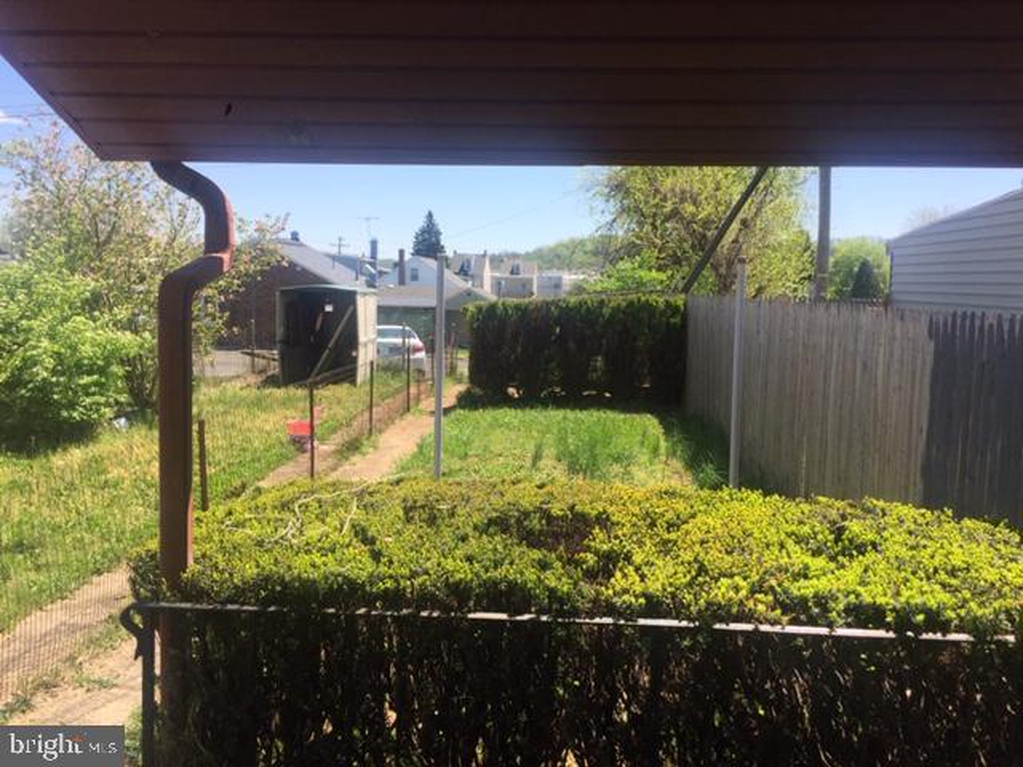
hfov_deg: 61.7
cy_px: 384
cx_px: 512
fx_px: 857
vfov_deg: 48.2
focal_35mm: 29
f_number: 2.2
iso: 32
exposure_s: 1/1130
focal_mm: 4.15
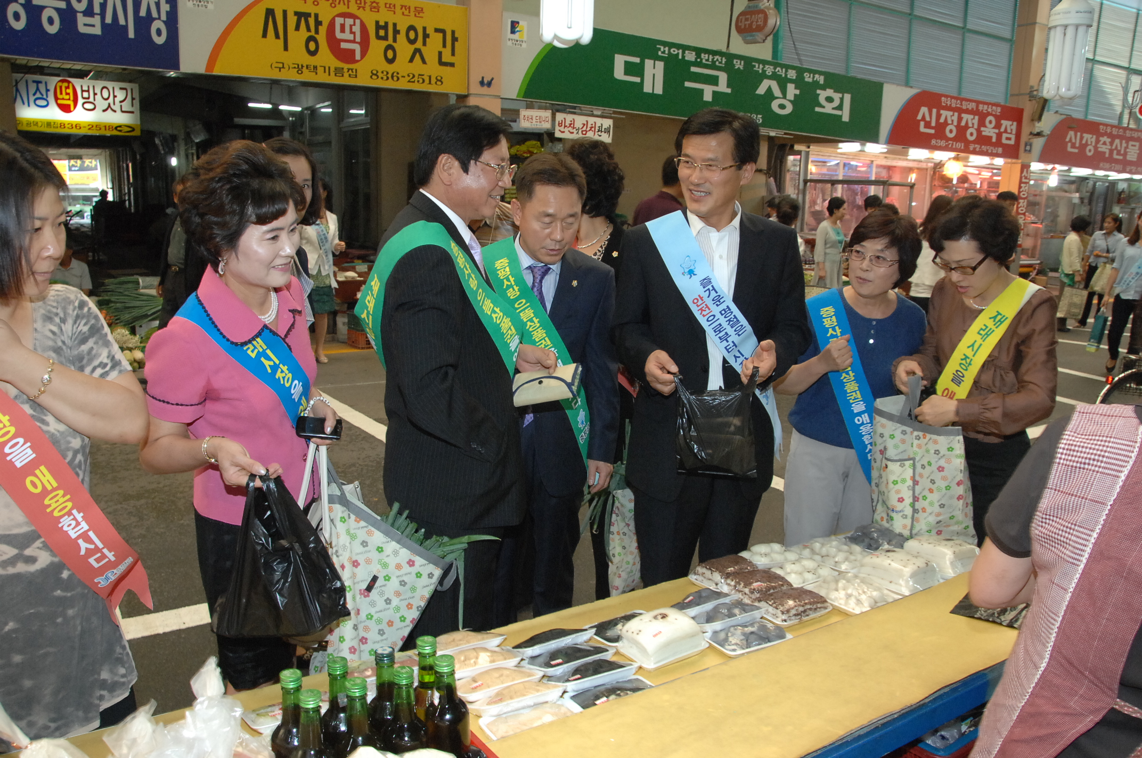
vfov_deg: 47.8
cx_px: 571
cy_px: 379
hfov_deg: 67.4
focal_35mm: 27
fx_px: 855
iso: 800
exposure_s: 1/60
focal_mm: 18
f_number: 6.7
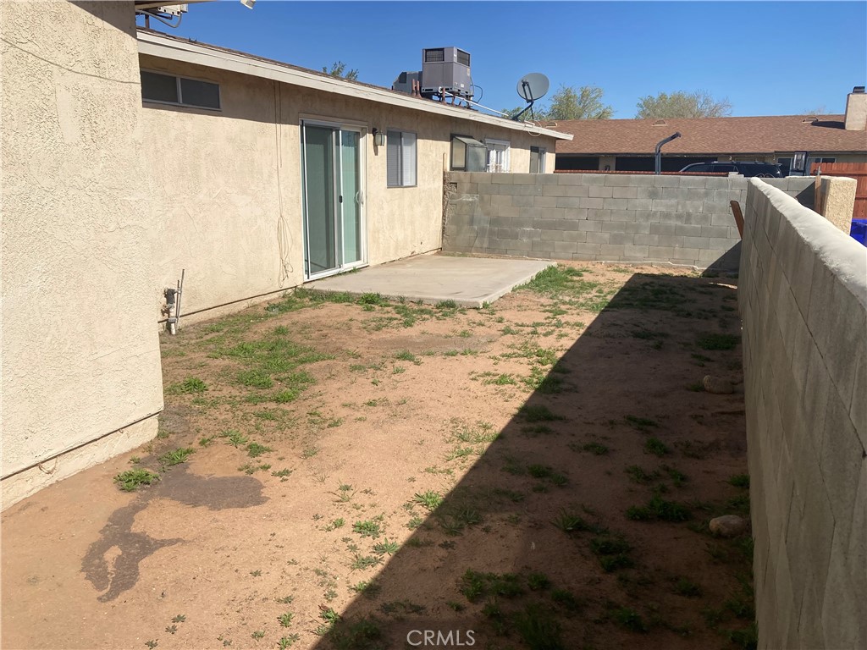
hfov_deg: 63.4
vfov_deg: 49.7
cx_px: 434
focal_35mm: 28
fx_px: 701
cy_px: 325
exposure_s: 1/3690
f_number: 1.8
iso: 20
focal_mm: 3.99
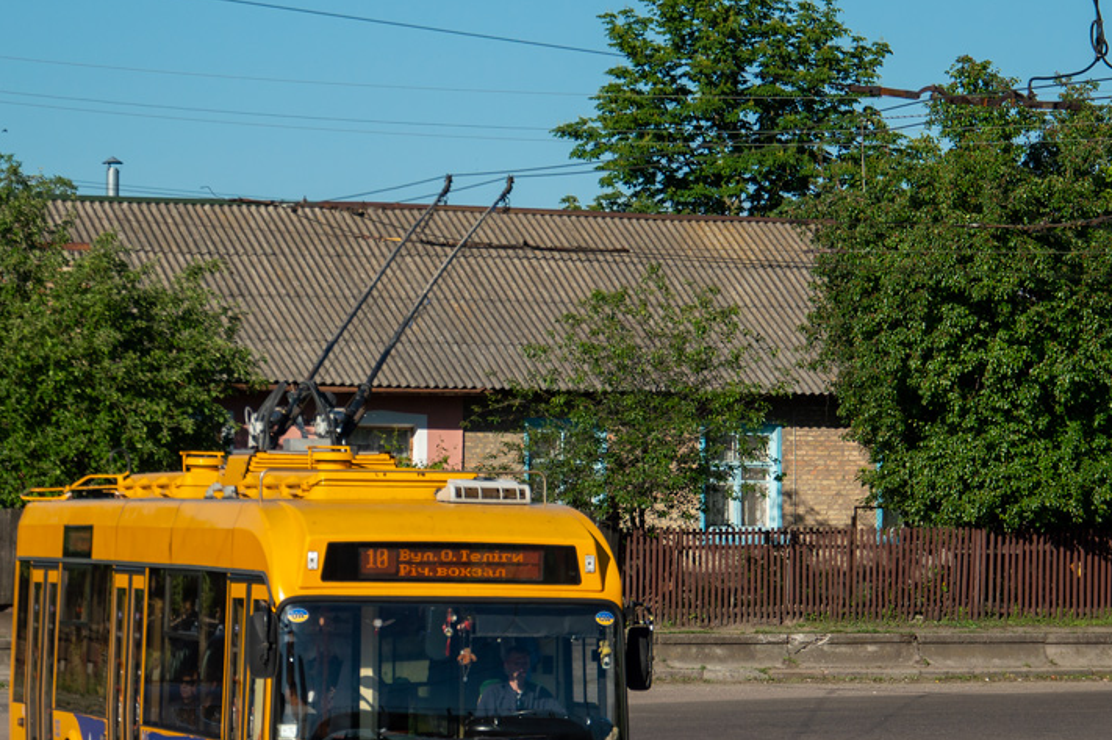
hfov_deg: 12.3
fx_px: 5155
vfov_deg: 8.2
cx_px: 483
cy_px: 404
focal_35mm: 167
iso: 100
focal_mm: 66
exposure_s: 1/800
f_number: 7.1
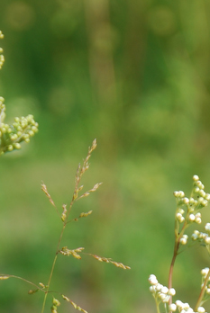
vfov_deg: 4.9
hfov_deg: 3.3
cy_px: 460
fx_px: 3659
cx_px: 78
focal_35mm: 419
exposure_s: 1/160
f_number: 8
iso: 100
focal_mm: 95
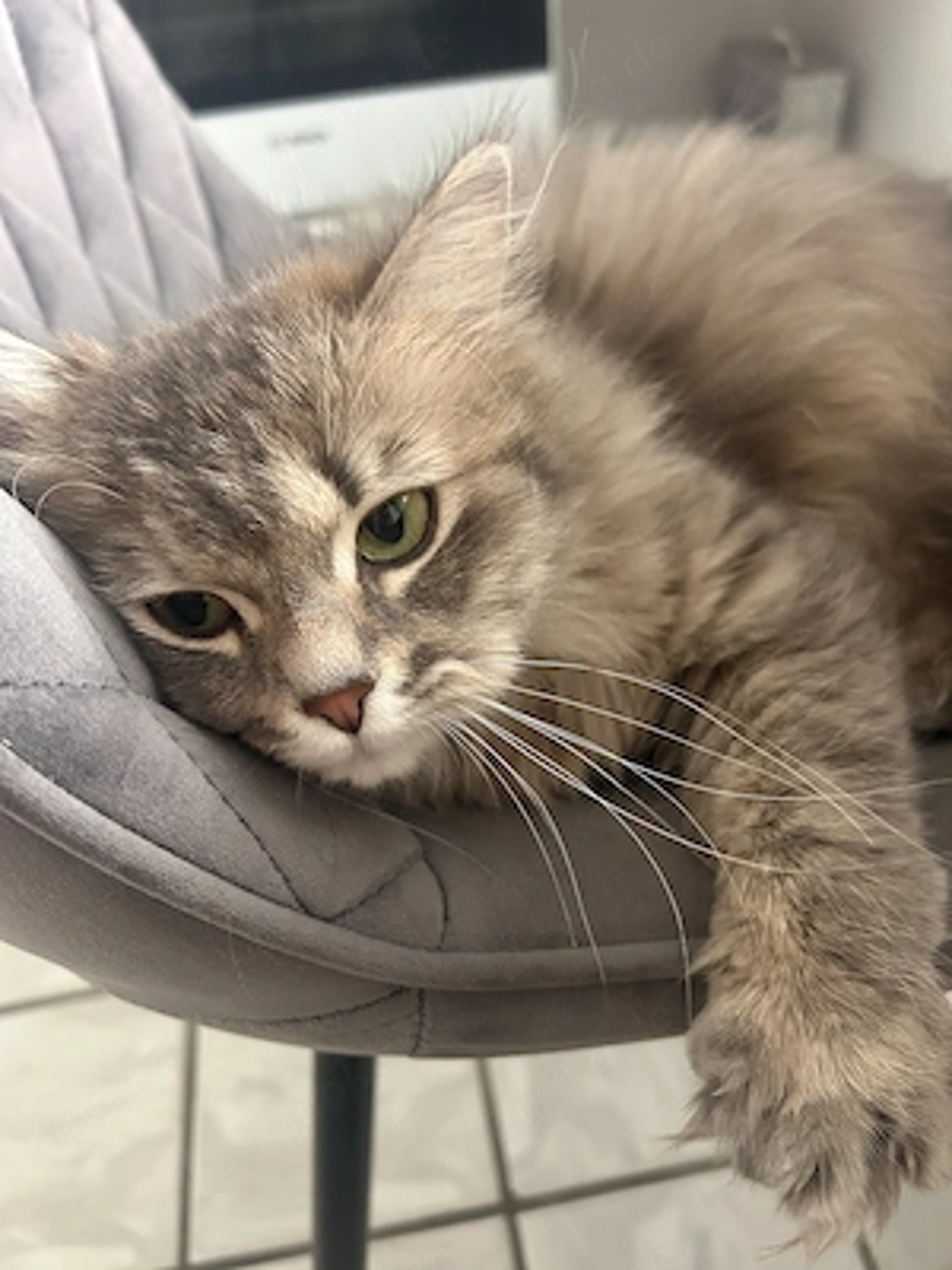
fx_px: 953
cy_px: 635
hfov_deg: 53.1
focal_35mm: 26
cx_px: 476
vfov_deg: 67.3
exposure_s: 1/60
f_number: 1.5
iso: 320
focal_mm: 5.7
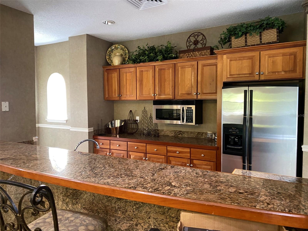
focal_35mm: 26
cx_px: 154
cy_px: 116
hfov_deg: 67.3
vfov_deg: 53.1
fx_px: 231
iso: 400
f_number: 1.8
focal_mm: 4.25
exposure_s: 1/40
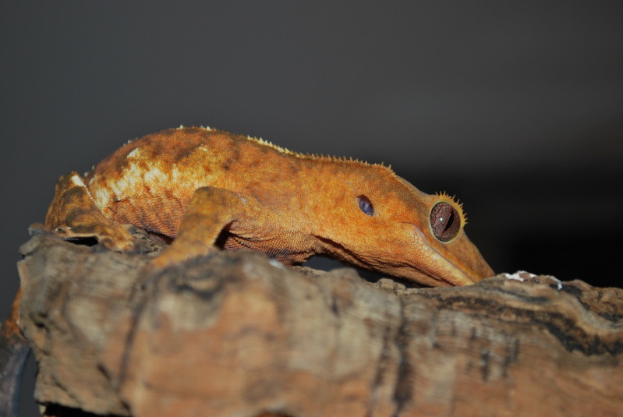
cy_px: 208
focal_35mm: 82
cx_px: 312
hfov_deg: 24.6
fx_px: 1430
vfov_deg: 16.6
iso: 200
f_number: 5.6
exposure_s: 1/60
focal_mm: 55
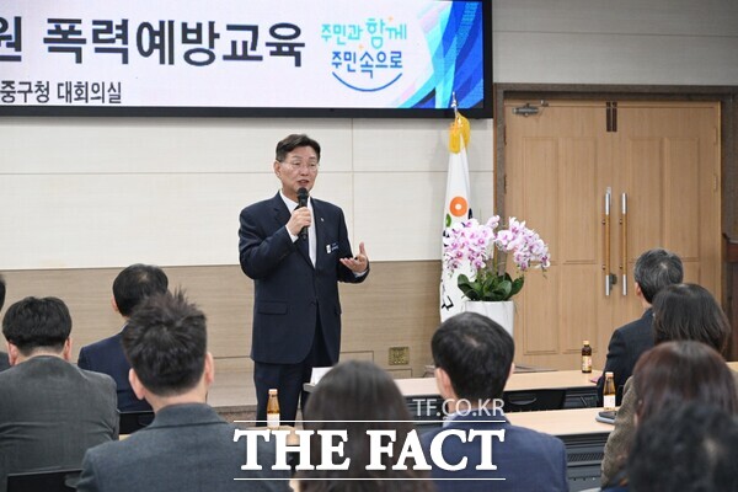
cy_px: 246
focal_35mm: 96
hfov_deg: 21.2
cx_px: 369
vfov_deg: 14.3
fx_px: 1968
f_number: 6.3
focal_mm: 96
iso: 2500
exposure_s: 1/125
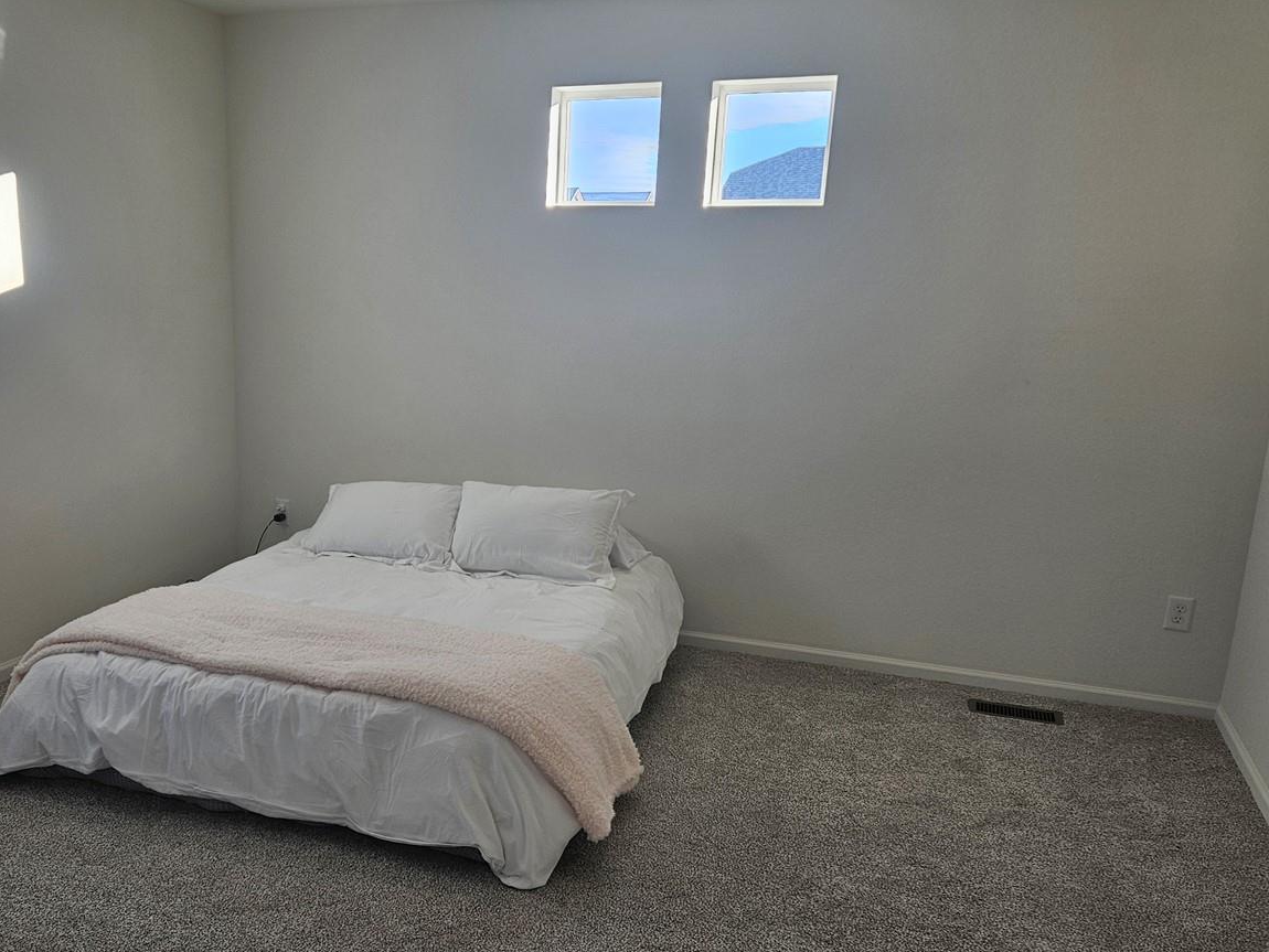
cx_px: 474
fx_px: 1173
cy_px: 554
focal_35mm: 32
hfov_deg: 56.1
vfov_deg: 44.0
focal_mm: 5.4
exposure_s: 1/120
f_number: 1.8
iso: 40
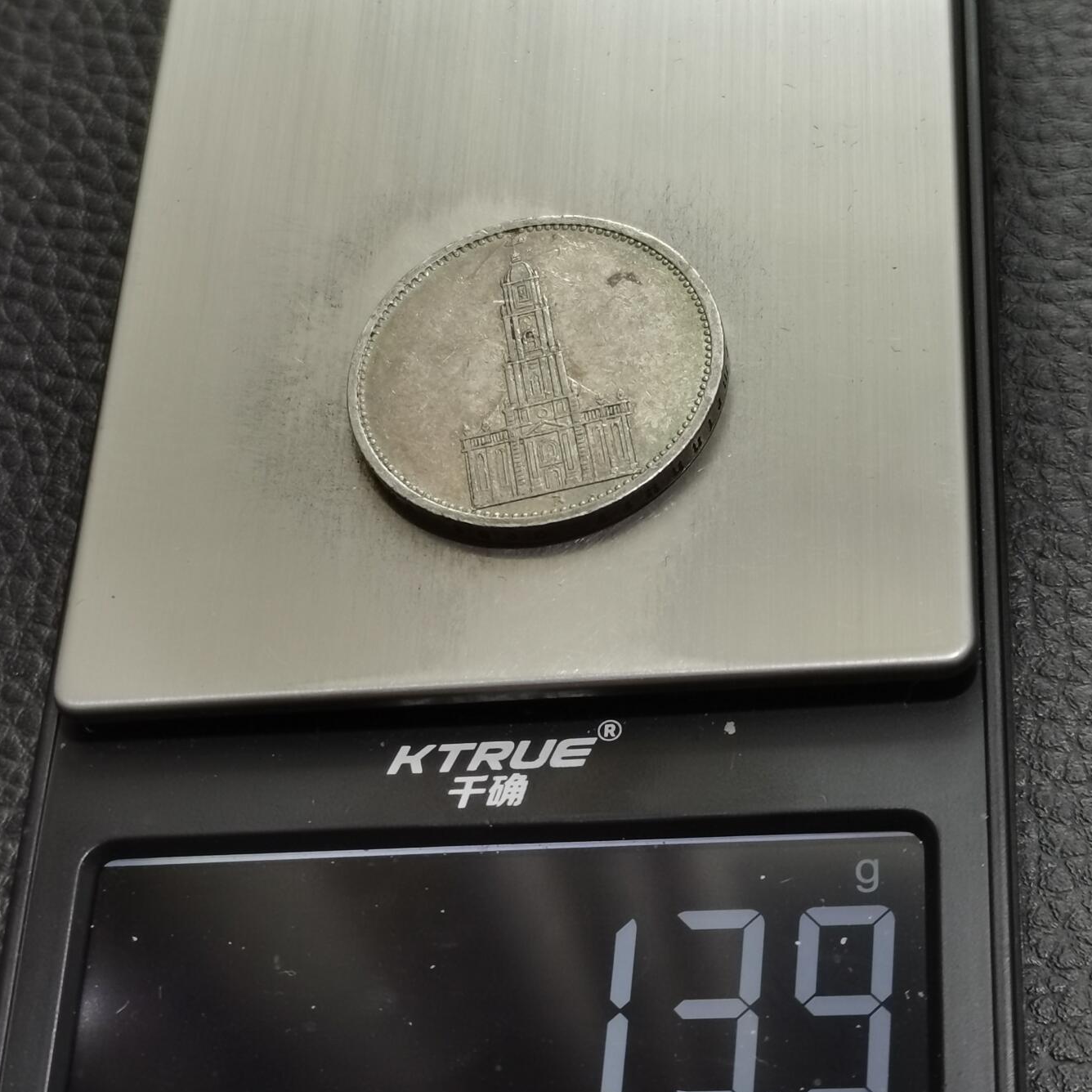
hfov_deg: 21.4
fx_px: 2891
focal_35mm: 81
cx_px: 543
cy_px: 408
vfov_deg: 21.3
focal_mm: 5.58
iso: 64
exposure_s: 1/100
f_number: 1.8
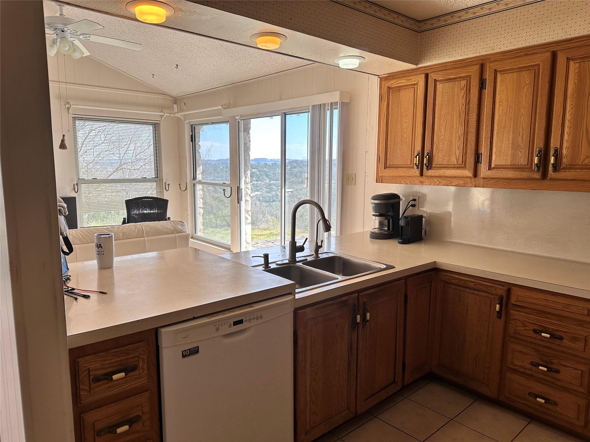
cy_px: 221
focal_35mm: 24
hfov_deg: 71.6
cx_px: 295
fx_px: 409
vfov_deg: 56.8
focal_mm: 6.86
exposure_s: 1/278
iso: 80
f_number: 1.78
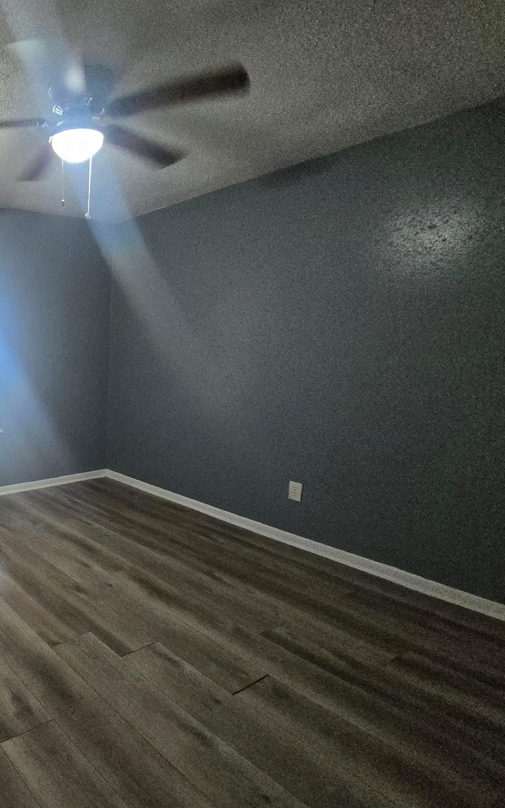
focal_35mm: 19
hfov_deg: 47.9
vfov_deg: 88.0
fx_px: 418
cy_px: 409
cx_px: -30
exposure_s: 1/60
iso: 1000
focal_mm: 2.2
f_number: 2.2
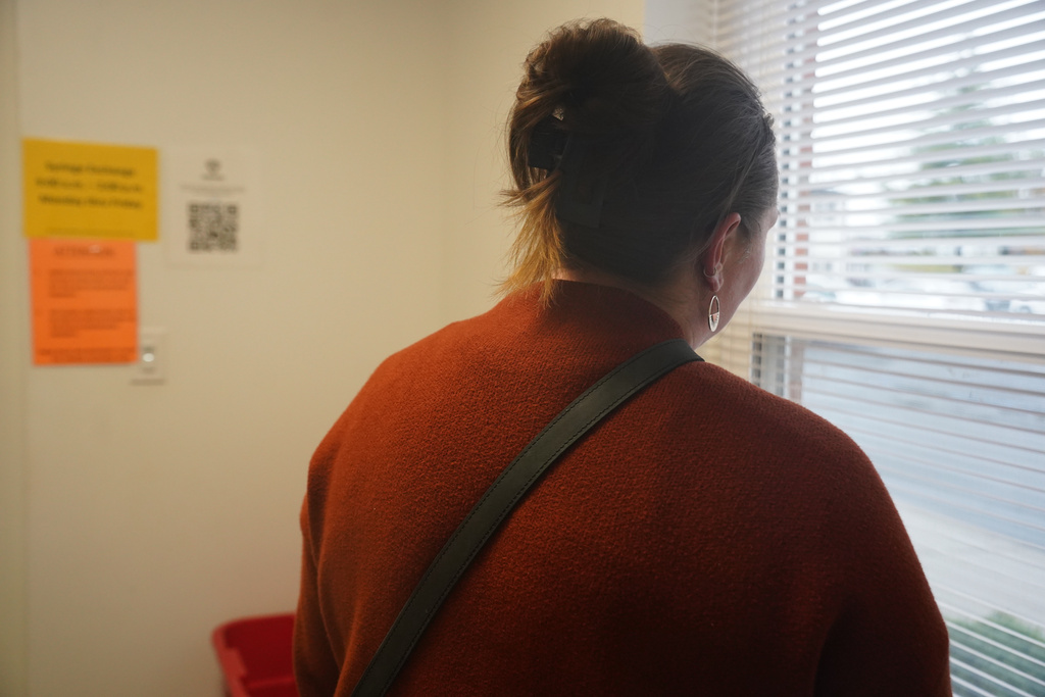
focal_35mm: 34
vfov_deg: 38.9
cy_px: 348
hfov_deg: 55.8
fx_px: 987
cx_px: 522
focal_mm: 34
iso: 3200
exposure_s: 1/500
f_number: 4
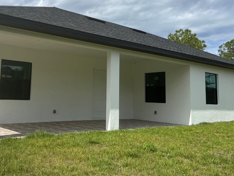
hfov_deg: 47.5
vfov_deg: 36.6
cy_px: 64
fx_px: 264
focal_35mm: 39
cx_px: 90
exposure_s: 1/6579
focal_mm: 5.7
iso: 50
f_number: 1.5
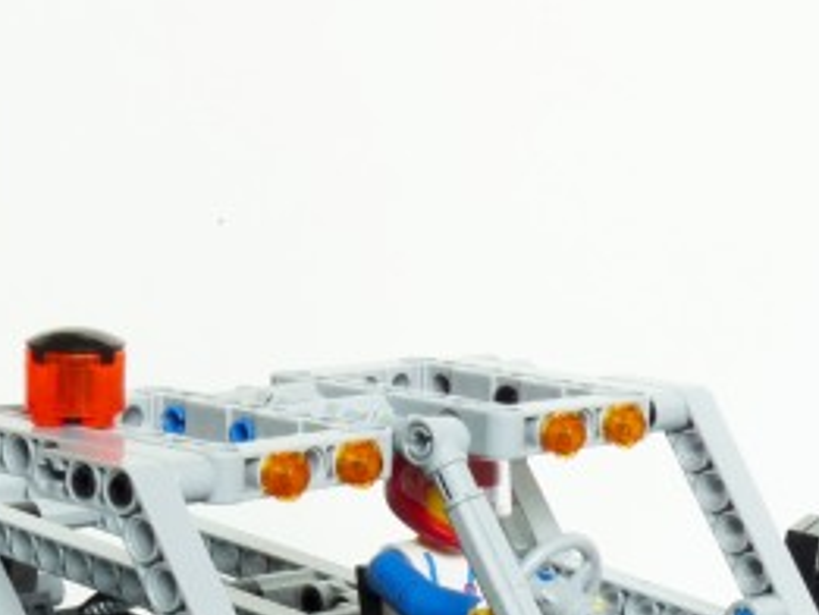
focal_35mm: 141
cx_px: 361
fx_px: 3338
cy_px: 841
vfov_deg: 10.3
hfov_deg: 14.0
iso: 100
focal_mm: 8.2
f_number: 7.1
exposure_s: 1/25
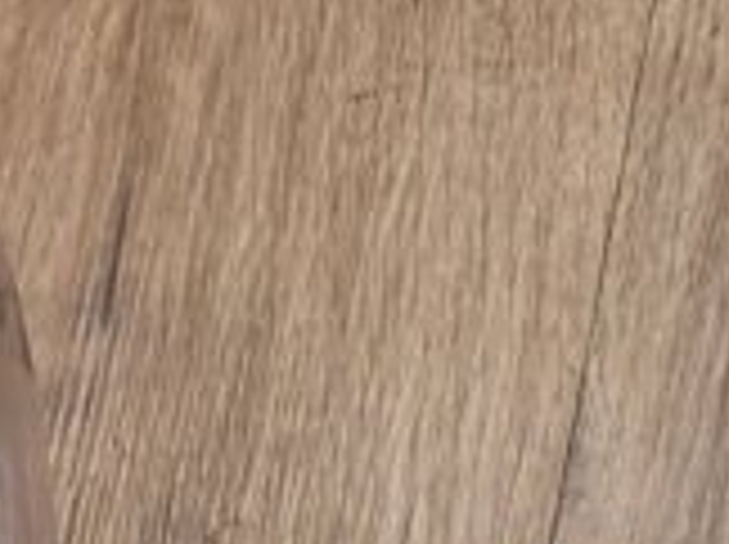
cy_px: 1513
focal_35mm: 128
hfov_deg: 15.2
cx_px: 0
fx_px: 2692
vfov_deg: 9.5
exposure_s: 1/120
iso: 200
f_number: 1.7
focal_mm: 6.3
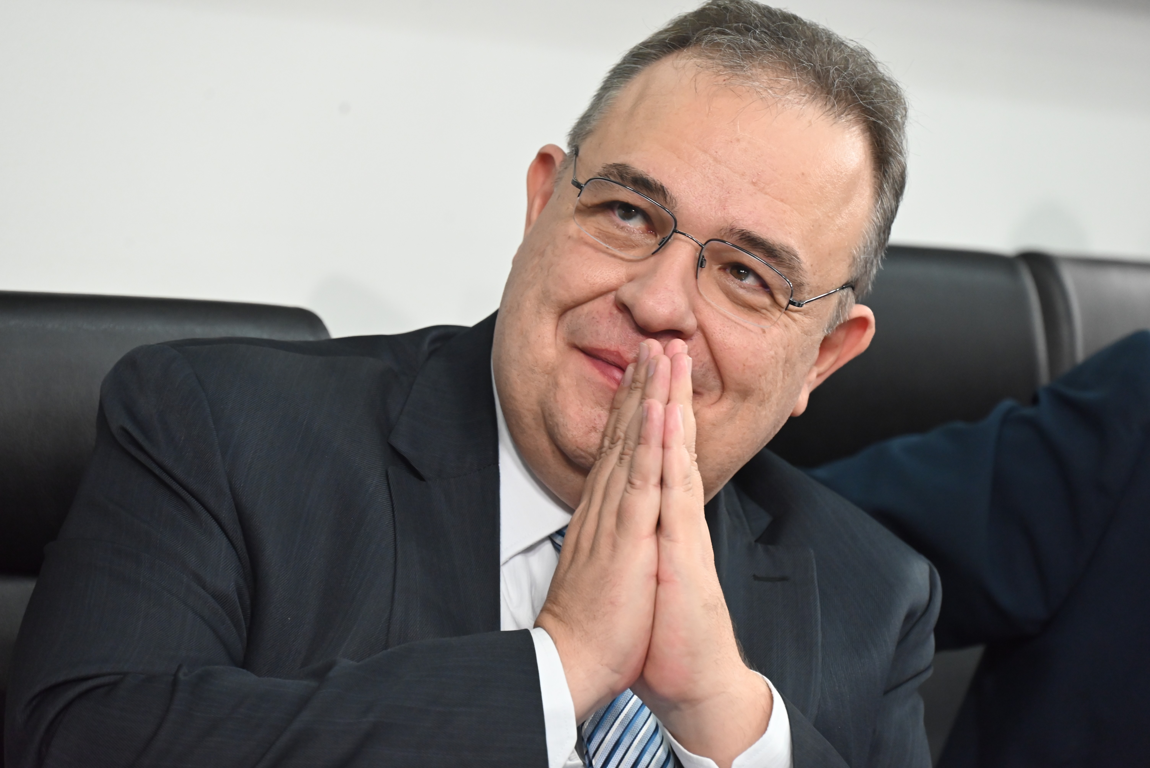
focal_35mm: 185
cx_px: 575
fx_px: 5912
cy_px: 384
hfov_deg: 11.1
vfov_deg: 7.4
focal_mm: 185
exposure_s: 1/160
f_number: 6.3
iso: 3200
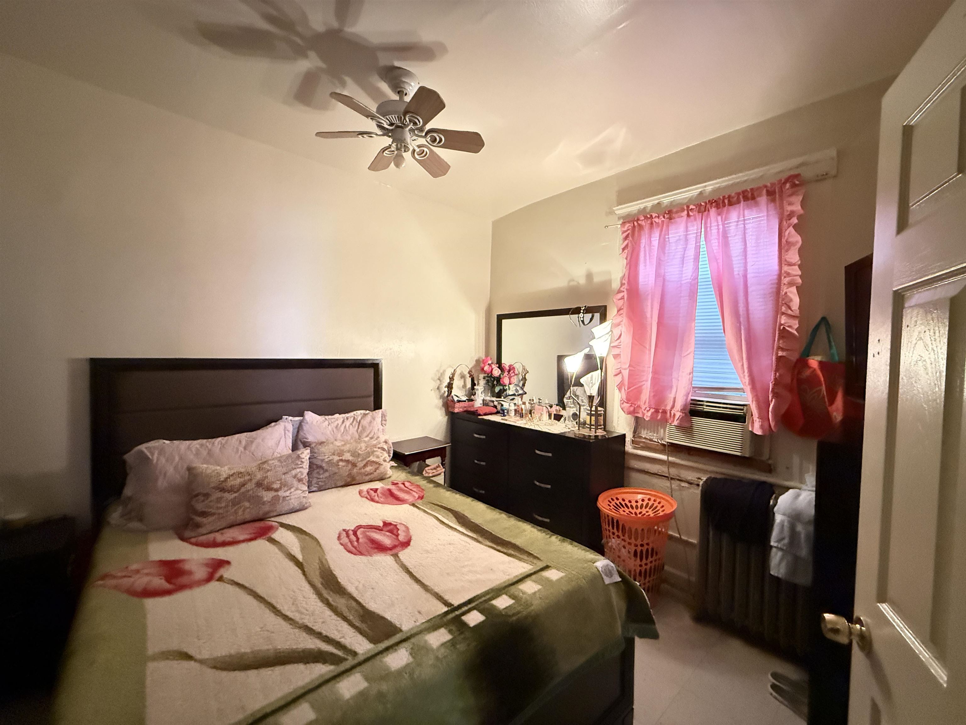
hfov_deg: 102.1
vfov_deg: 85.7
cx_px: 483
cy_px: 362
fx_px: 391
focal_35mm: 14
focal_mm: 2.22
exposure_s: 1/40
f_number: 2.2
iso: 1250
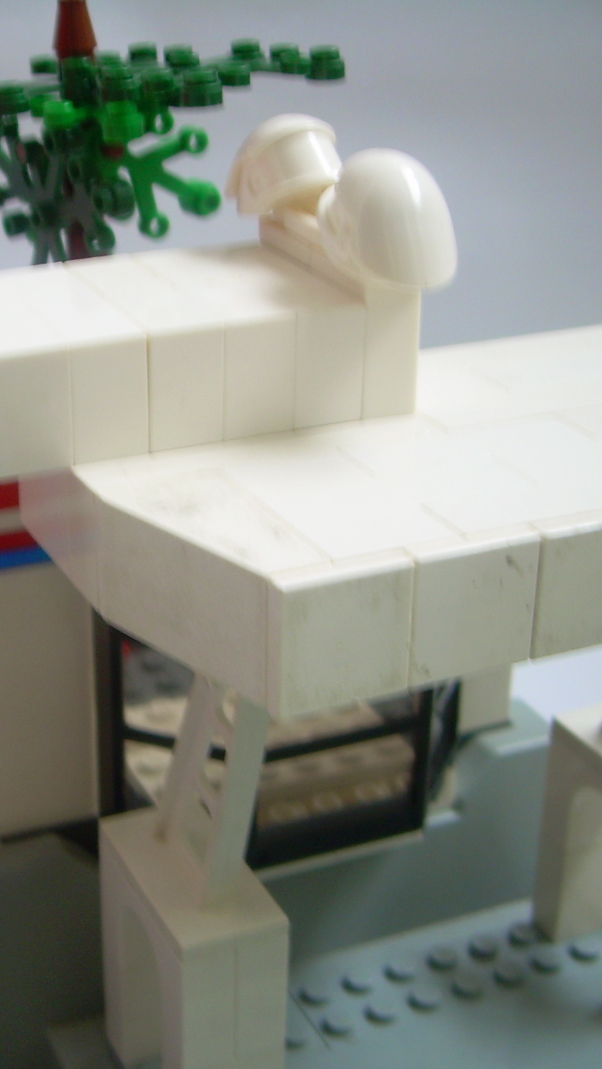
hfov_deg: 21.1
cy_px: 536
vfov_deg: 37.2
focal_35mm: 56
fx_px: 1589
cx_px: 98
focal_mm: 6.3
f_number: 2.8
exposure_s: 1/5.2
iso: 50
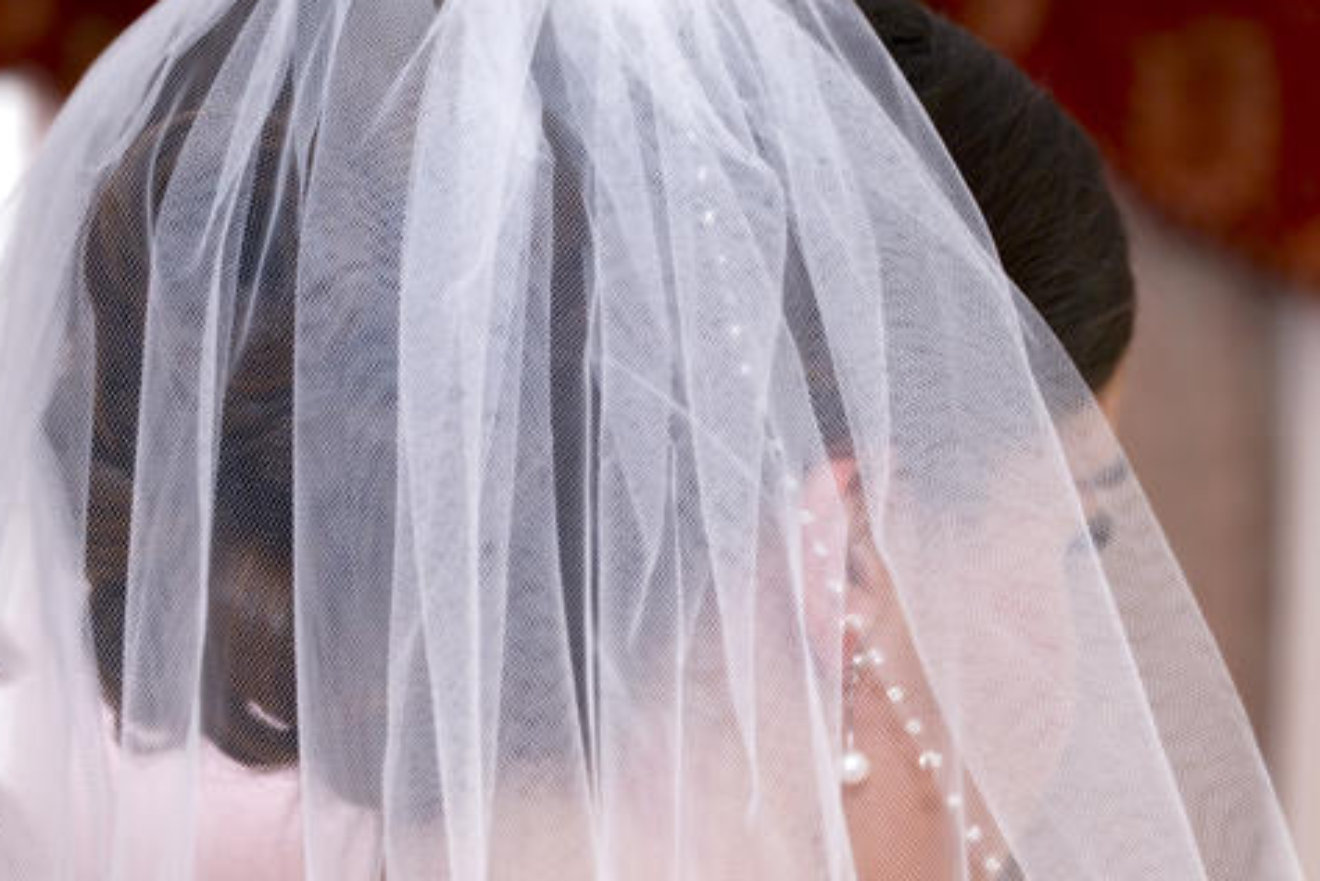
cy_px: 616
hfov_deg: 10.2
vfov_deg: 6.8
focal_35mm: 202
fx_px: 7408
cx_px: 609
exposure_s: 1/80
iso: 400
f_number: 6.3
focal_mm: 125
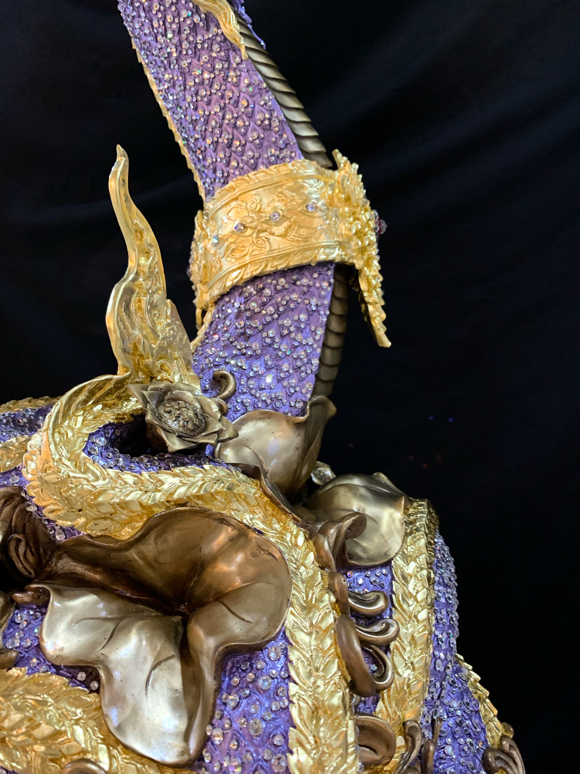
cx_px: 290
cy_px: 387
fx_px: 581
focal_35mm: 26
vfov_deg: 67.3
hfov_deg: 53.1
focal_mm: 4.25
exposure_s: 1/33
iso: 320
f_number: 1.8
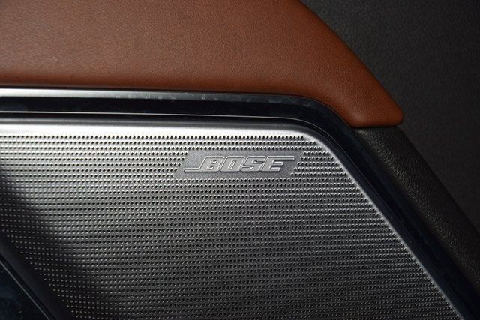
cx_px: 240
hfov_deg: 19.5
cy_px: 160
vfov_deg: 13.0
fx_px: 1400
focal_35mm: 105
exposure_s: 1/125
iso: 100
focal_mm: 70
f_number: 8
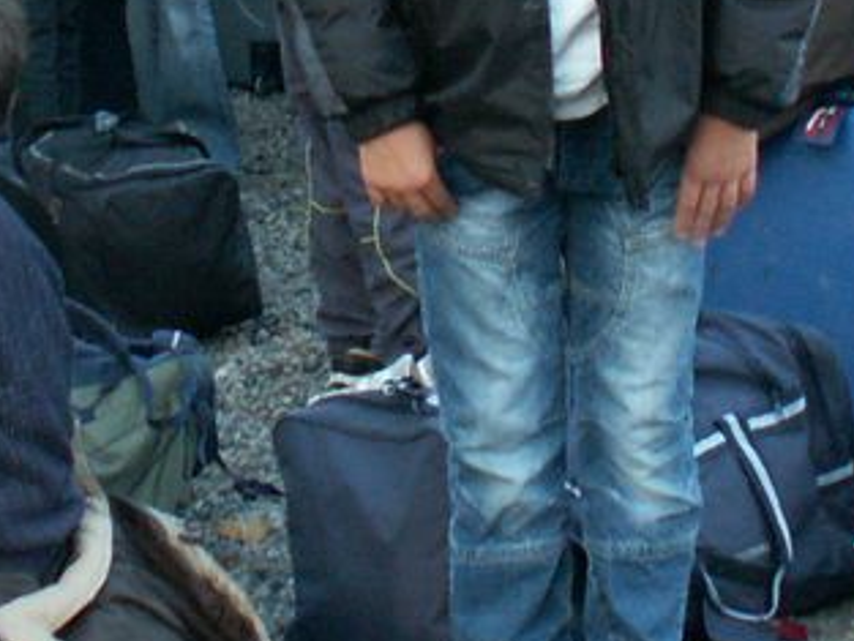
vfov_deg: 10.3
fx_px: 3529
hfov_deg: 13.8
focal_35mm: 143
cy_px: 5
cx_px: 371
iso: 100
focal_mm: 5.86
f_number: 2.8
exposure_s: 1/40
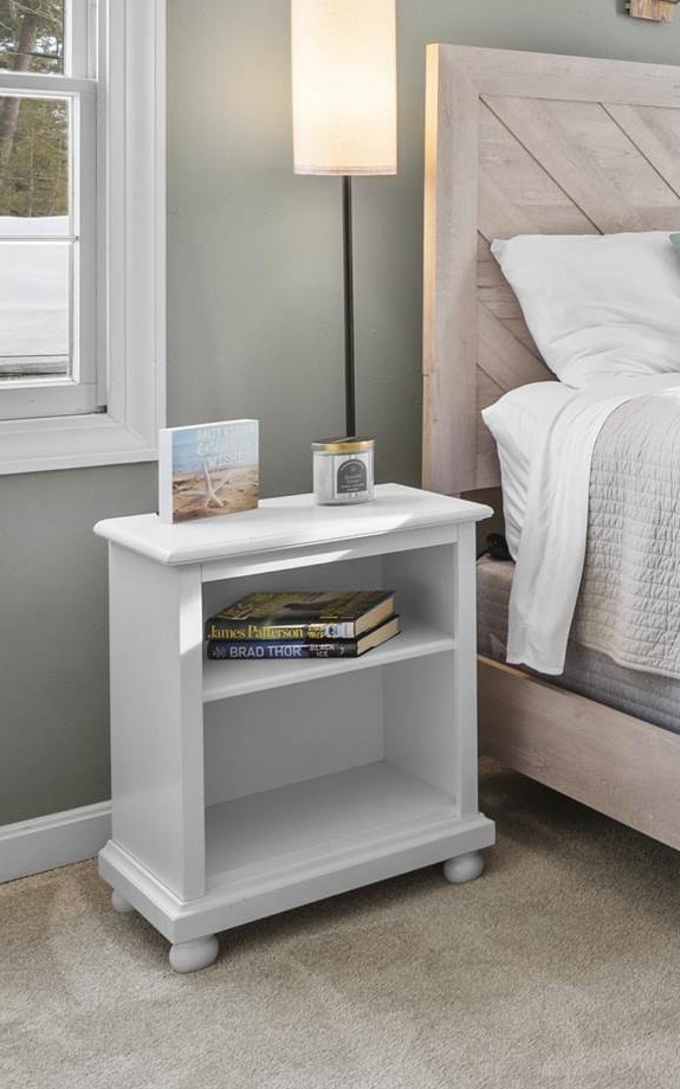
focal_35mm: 51
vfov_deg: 38.6
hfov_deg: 20.5
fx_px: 1512
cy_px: 279
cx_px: 1106
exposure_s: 1
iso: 250
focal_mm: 15
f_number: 7.1
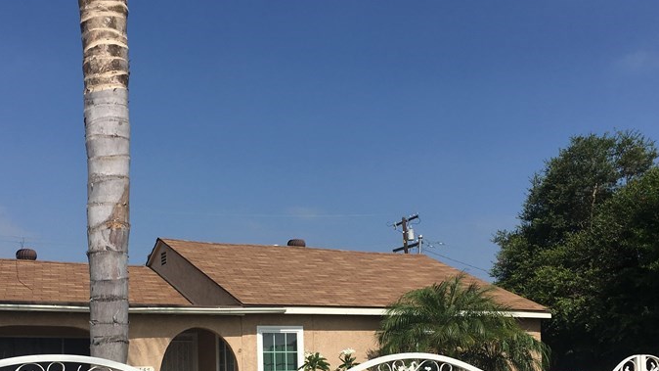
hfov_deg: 42.8
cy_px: 360
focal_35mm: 48
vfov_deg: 24.0
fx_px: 839
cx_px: 278
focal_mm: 4.15
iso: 25
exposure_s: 1/3077
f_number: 2.2
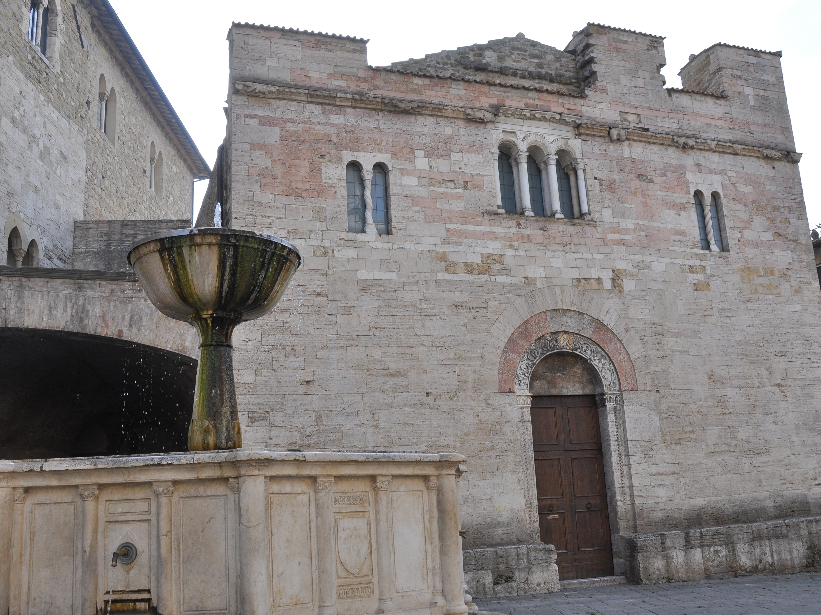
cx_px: 403
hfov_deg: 54.0
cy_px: 309
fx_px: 806
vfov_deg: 41.8
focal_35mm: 34
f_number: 10
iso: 400
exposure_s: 1/400
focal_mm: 20
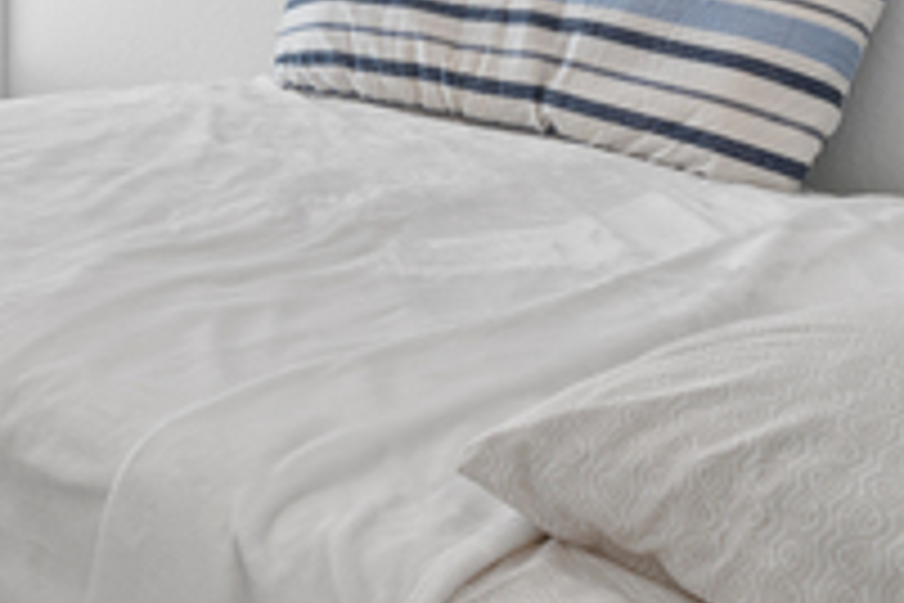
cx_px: -22
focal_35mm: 53
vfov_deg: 25.1
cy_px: 83
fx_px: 1321
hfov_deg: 34.1
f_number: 10
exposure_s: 1
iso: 100
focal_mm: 11
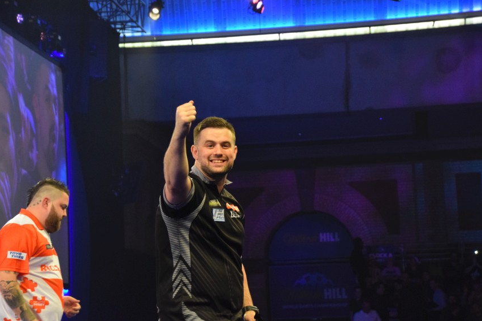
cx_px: 240
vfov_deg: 11.6
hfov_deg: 17.4
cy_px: 160
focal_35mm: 118
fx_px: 1579
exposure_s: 1/160
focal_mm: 78
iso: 3200
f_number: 5.6
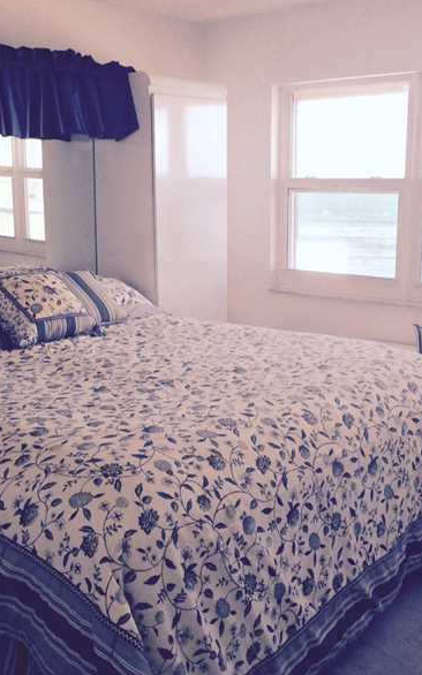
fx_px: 773
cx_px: 236
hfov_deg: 30.5
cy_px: 340
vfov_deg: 47.2
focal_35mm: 42
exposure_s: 1/120
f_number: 2.2
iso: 64
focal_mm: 4.15
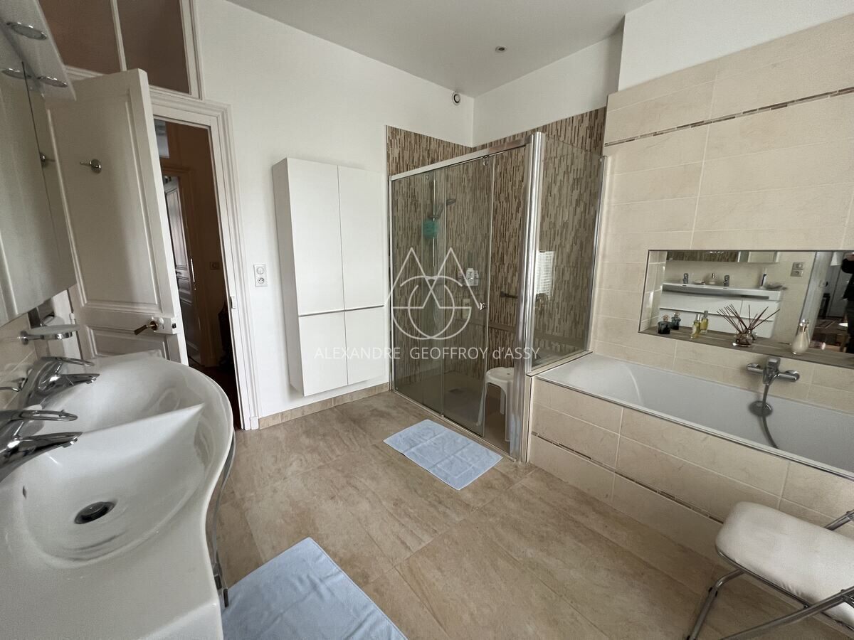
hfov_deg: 106.2
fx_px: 321
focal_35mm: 13
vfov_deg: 89.9
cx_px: 427
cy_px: 320
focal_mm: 1.57
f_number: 1.8
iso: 160
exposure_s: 1/100
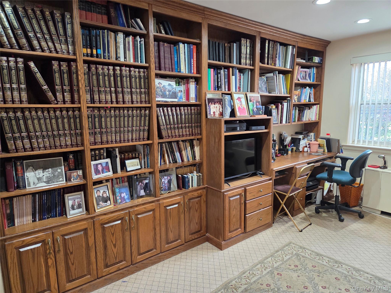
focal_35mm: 23
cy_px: 146
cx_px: 196
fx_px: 260
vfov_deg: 58.9
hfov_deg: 73.9
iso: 640
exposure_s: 1/120
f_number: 1.8
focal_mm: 5.4
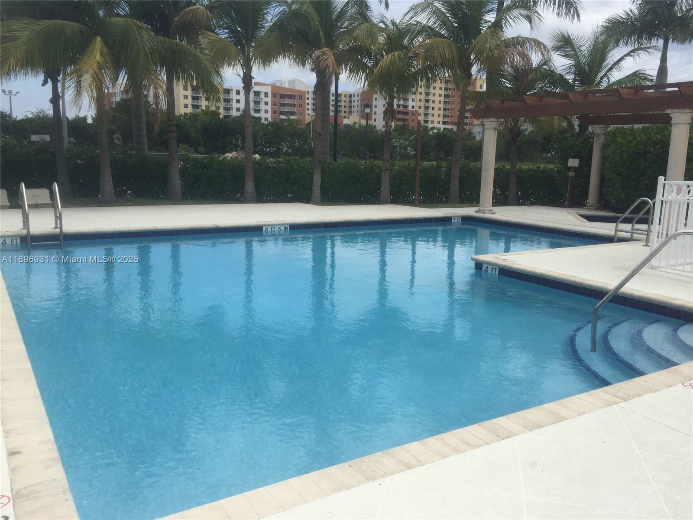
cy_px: 260
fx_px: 581
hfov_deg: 61.7
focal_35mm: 29
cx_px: 346
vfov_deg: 48.2
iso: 32
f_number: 2.2
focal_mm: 4.15
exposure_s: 1/2825
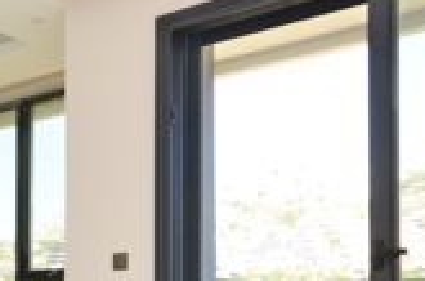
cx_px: -71
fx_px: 753
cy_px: 284
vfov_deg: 20.4
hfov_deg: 28.0
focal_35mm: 64
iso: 200
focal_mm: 10
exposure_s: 1/100
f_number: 5
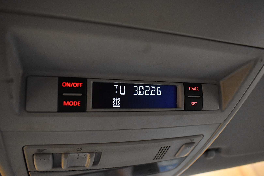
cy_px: 88
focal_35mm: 27
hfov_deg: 67.4
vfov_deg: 47.9
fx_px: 198
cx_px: 132
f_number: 4
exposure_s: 1/60
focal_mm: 18
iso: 3200
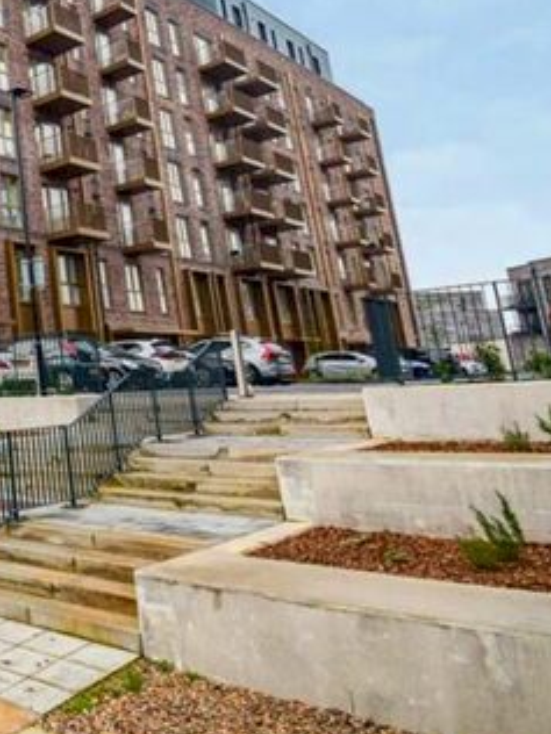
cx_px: -179
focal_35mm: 32
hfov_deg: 32.3
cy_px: 233
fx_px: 679
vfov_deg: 55.4
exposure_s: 1/100
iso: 400
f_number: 9
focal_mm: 10
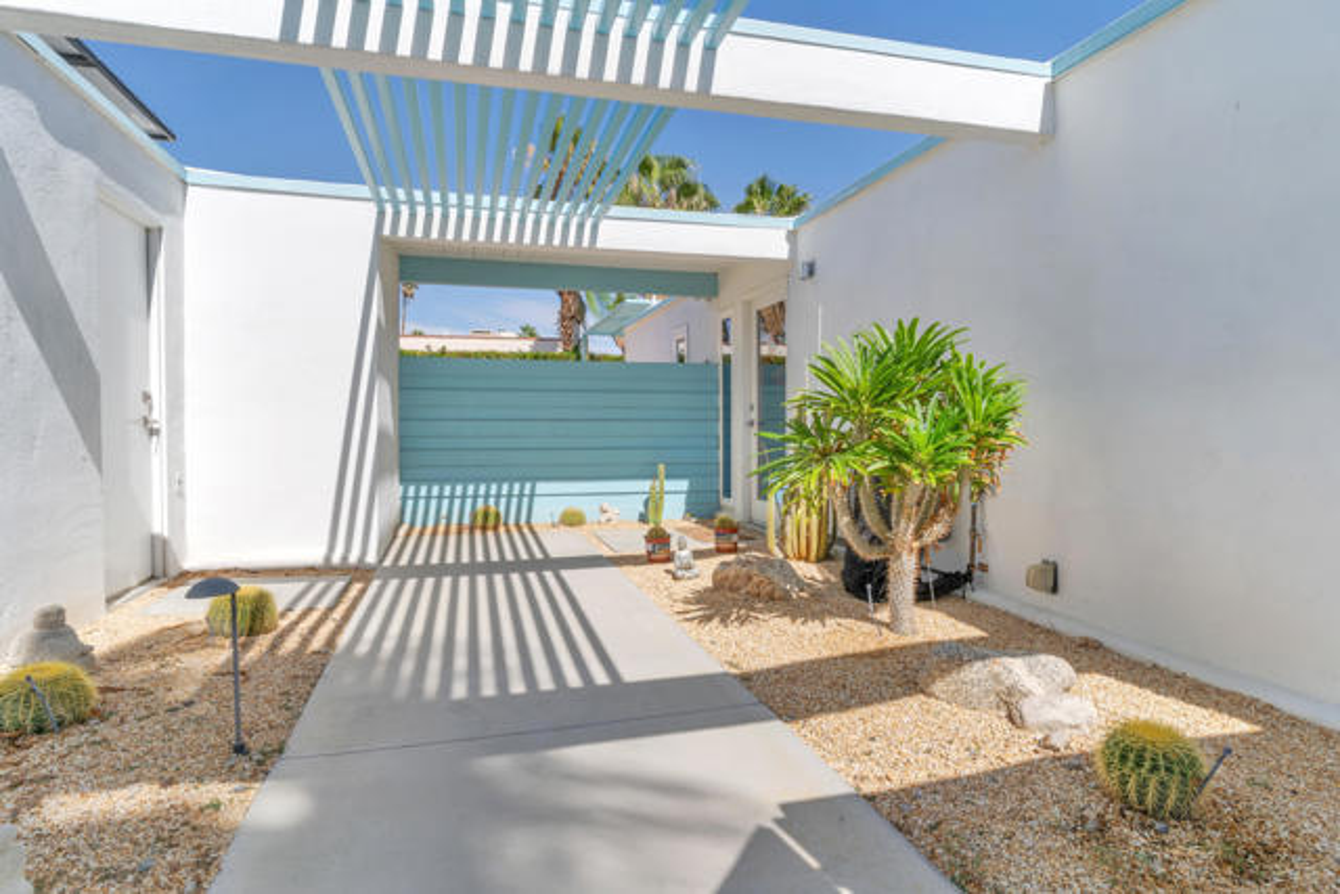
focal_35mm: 18
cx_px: 670
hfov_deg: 90.0
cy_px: 447
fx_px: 670
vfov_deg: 67.4
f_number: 11
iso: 100
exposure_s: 1/60
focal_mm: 18
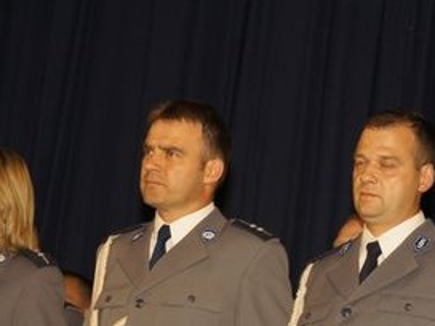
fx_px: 3029
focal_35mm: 241
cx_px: 409
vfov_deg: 6.2
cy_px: 300
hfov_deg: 8.2
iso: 400
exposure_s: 1/125
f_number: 5.6
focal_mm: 70
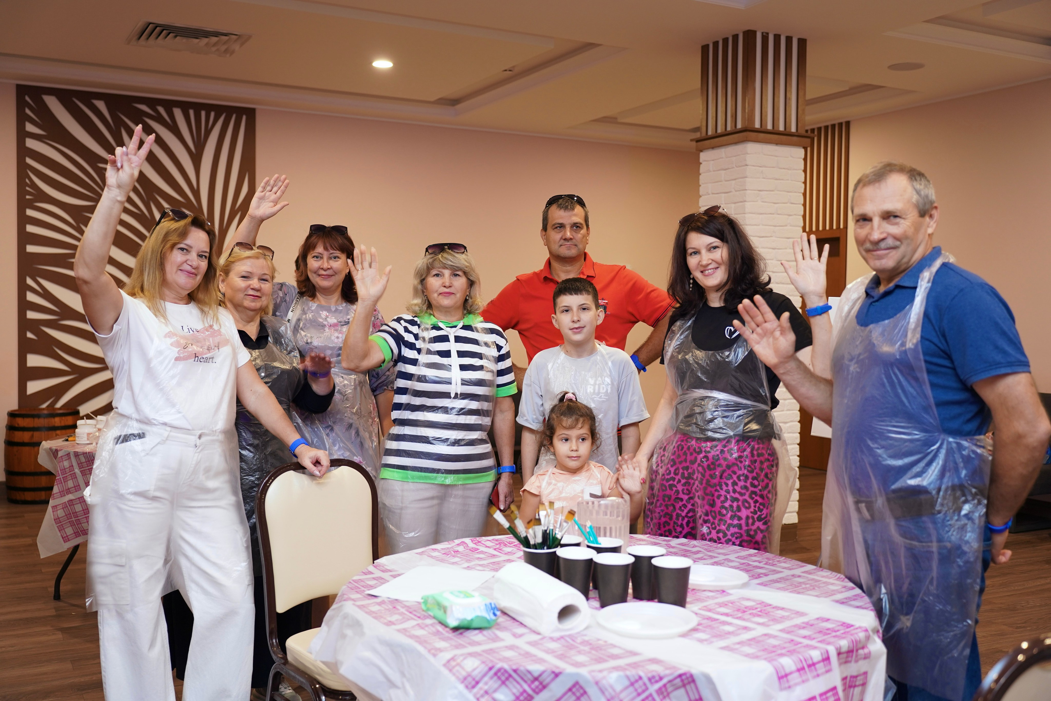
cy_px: 350
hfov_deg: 54.4
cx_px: 526
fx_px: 1022
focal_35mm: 35
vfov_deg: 37.9
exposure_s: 1/60
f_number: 2.8
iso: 400
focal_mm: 35
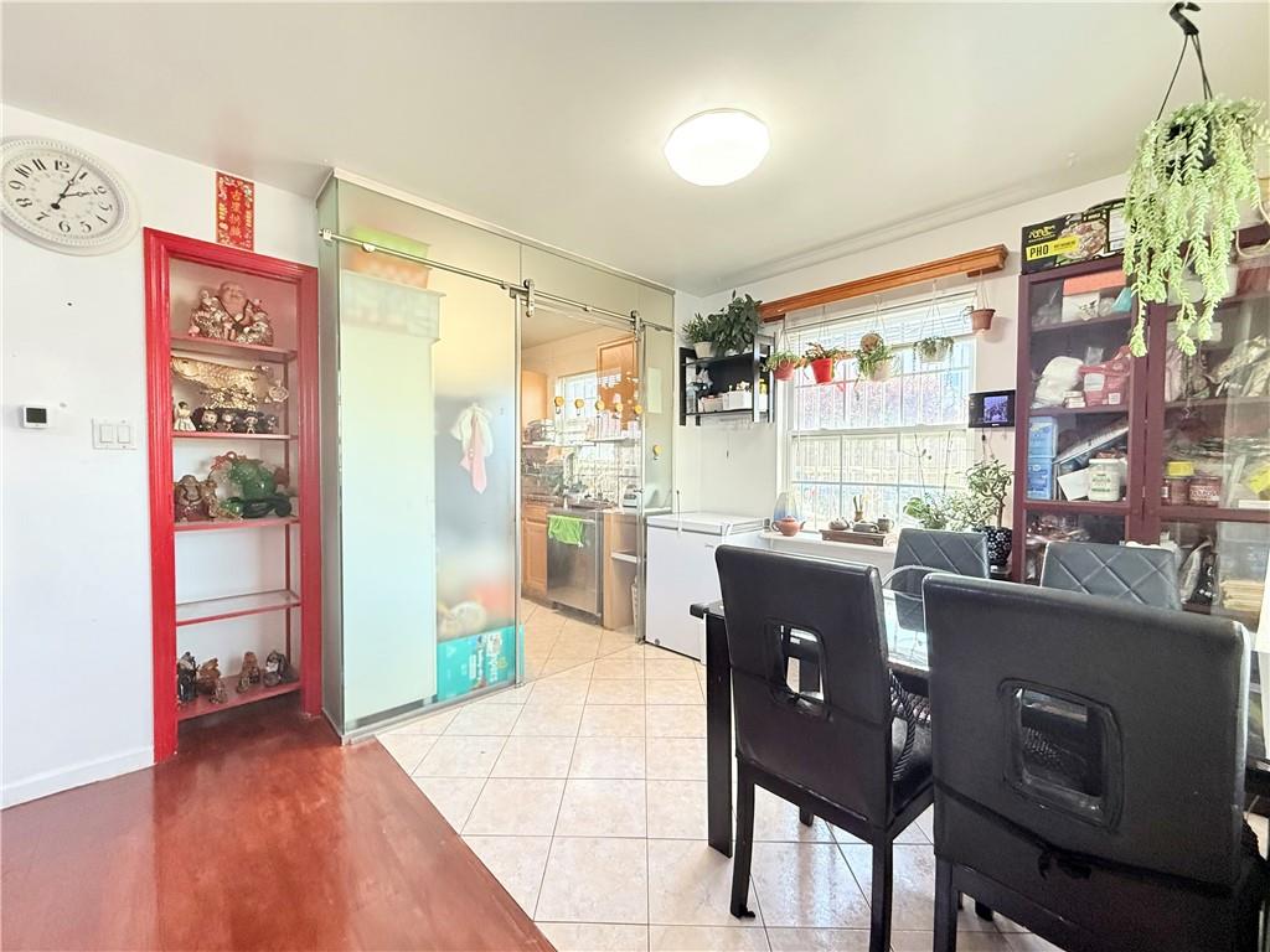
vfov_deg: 85.7
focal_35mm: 14
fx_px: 514
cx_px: 635
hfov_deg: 102.1
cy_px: 476
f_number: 2.2
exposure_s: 1/120
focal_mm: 2.22
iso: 640
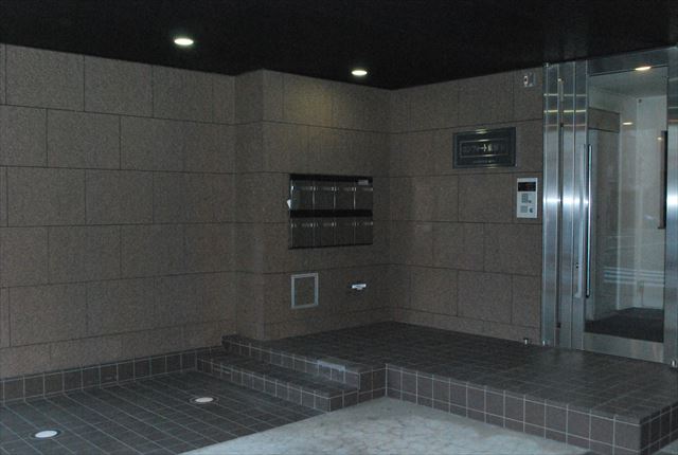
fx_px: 680
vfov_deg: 37.1
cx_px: 339
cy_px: 228
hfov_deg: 53.0
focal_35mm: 36
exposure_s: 1/60
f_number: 7.1
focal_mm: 24
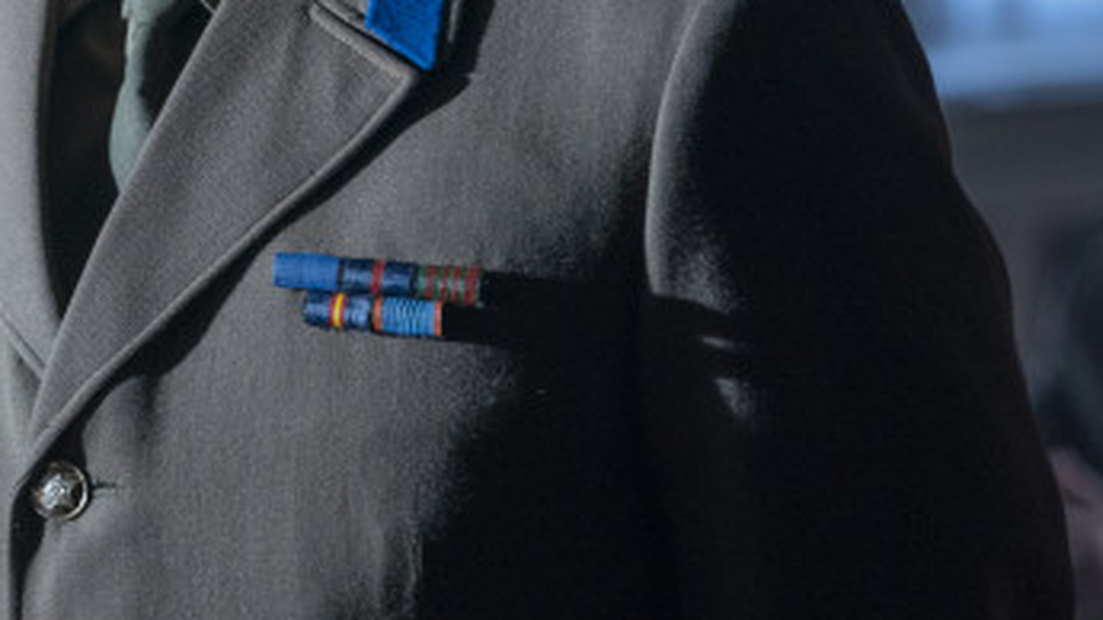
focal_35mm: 354
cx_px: -64
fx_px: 10353
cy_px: -125
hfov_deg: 6.1
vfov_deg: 3.4
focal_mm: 152
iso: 2000
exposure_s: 1/200
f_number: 6.3
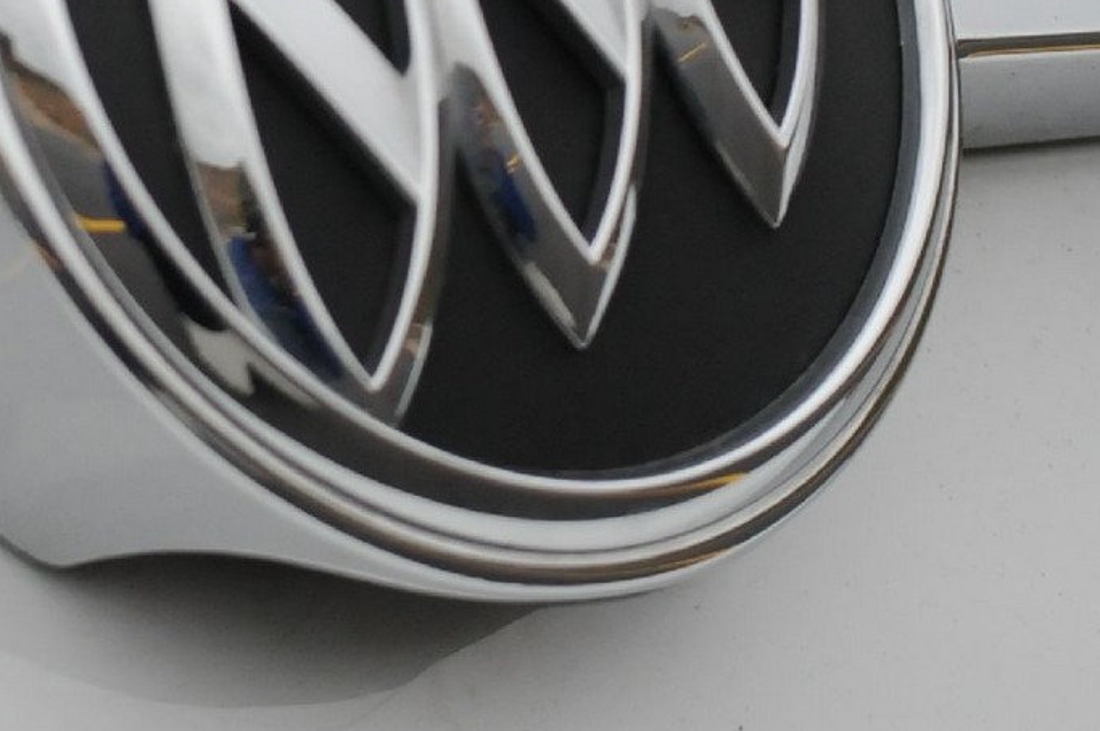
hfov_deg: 6.8
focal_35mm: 302
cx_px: 129
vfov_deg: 4.5
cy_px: -553
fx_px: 9214
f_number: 5.6
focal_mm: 55
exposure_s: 1/1600
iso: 800
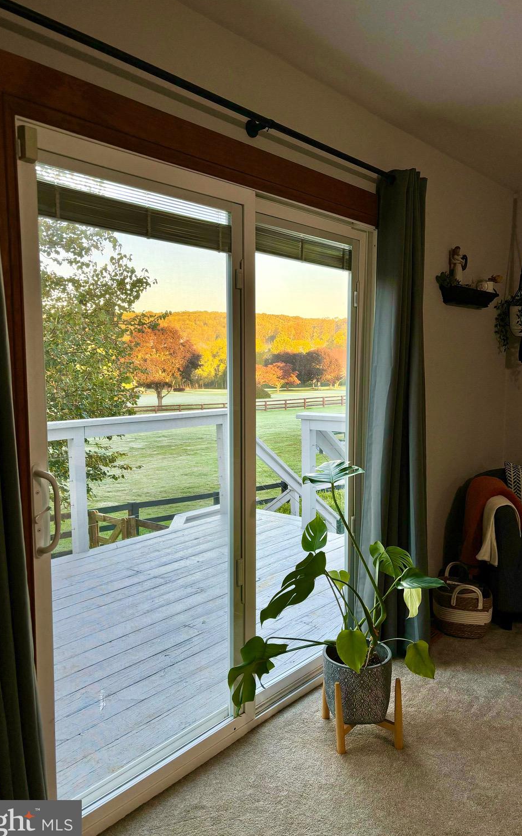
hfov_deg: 44.5
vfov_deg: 66.5
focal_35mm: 28
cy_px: 421
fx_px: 637
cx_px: 262
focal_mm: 5.96
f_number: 1.6
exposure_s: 1/189
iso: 40
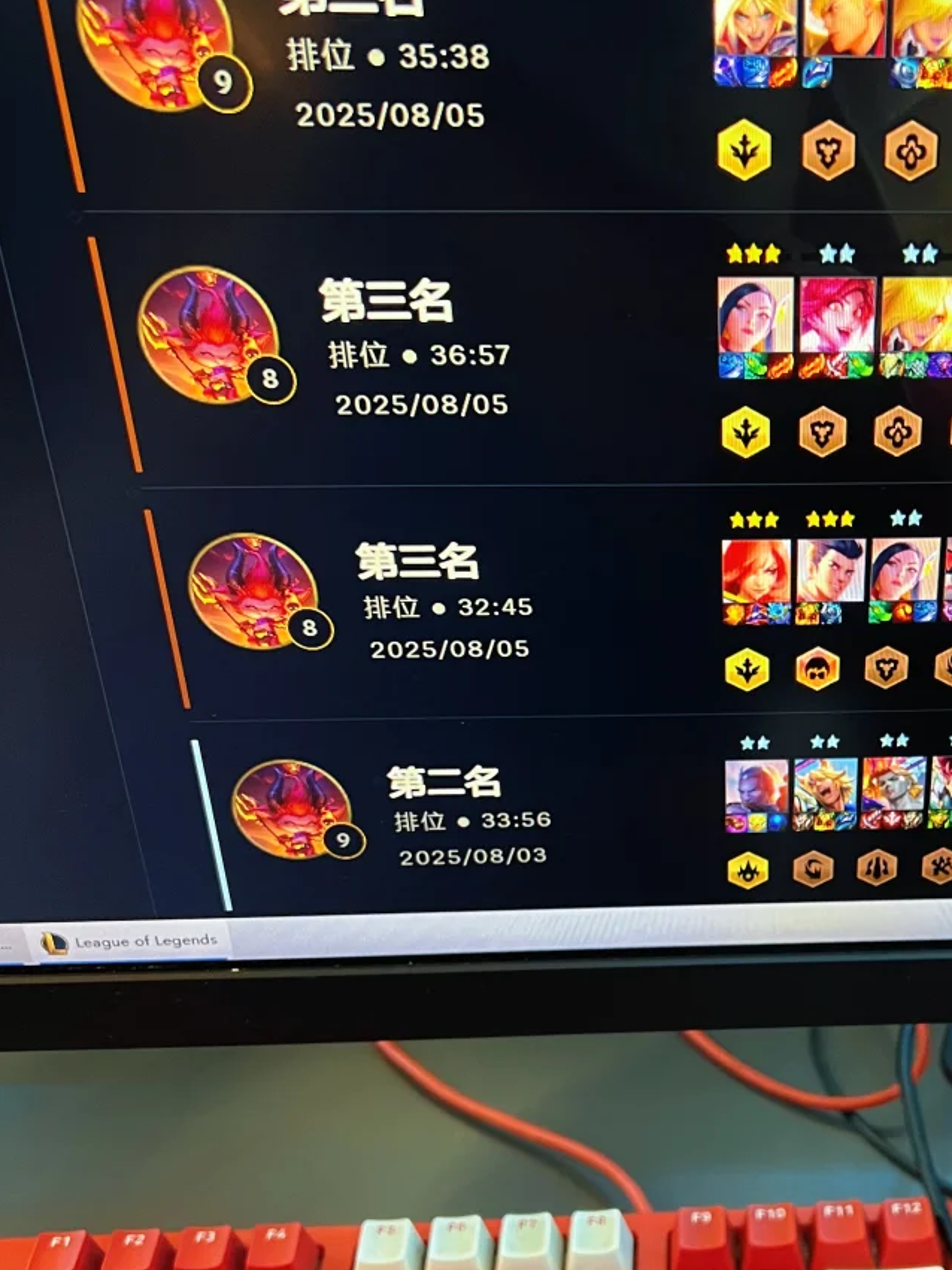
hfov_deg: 31.8
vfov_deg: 42.5
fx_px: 1614
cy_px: 815
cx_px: 798
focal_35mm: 44
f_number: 1.5
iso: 160
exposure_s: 1/60
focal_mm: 5.7
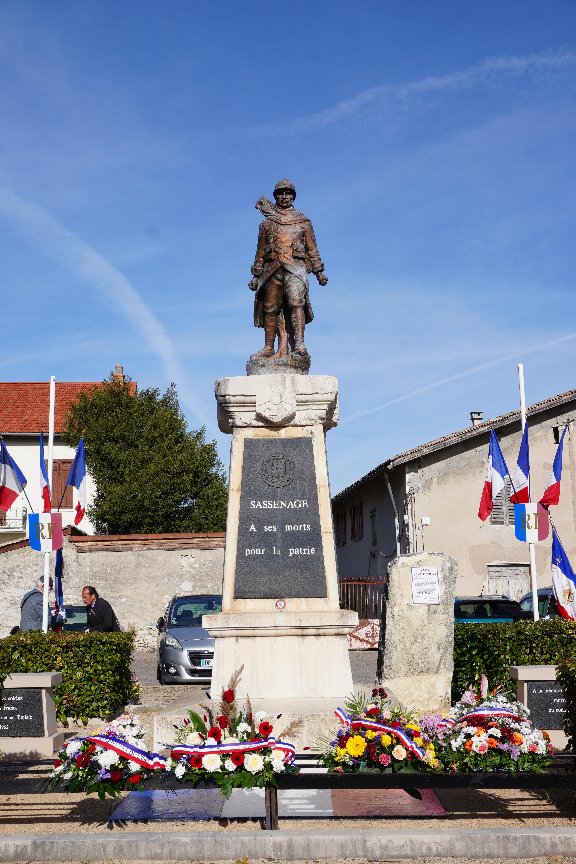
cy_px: 432
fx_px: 900
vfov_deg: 51.3
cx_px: 288
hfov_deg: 35.5
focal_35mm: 38
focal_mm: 25
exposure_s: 1/250
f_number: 11
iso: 100
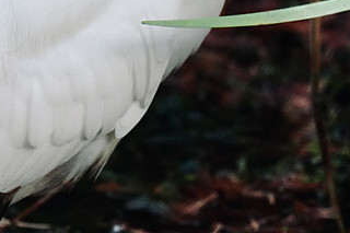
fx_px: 14595
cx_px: 160
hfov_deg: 1.4
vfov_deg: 0.9
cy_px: 75
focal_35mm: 1502
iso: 4000
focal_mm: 600
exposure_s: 1/250
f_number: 6.3
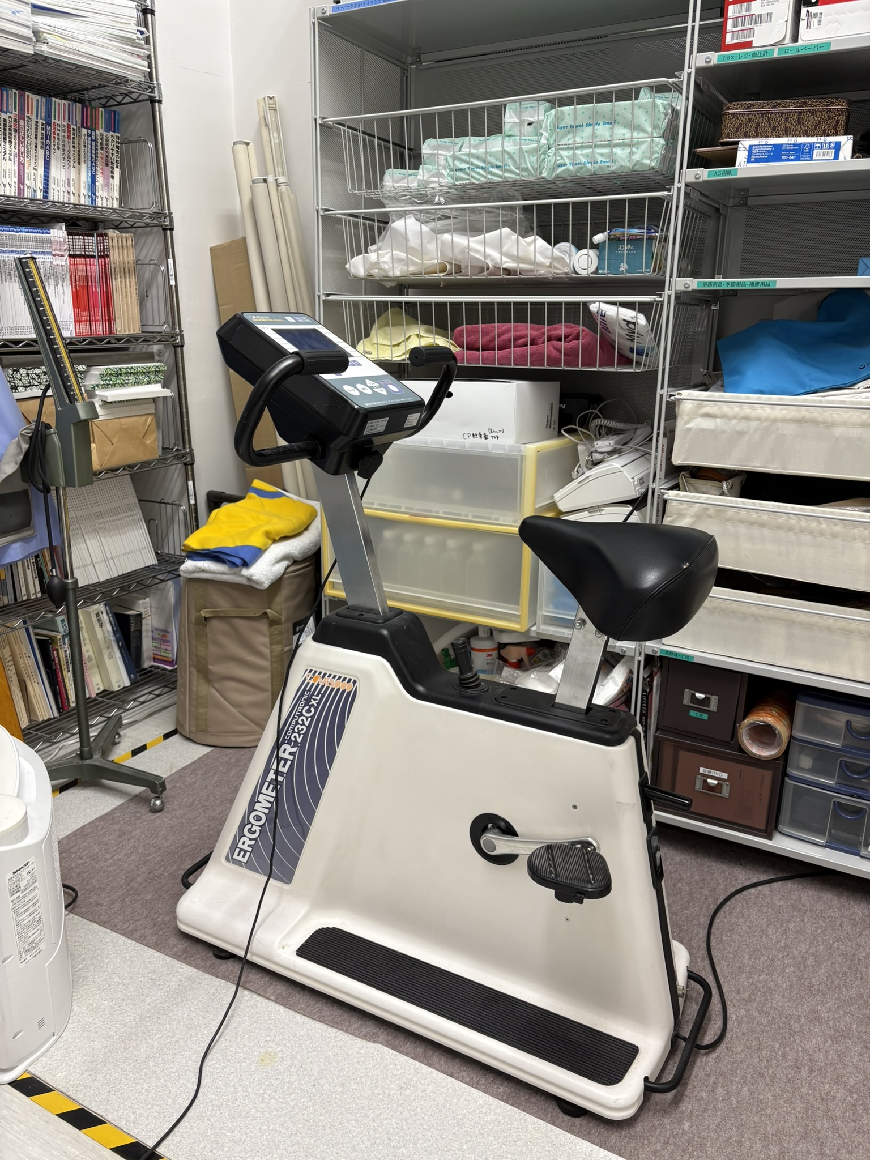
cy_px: 580
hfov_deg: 53.1
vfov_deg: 67.3
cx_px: 435
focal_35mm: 26
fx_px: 871
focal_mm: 5.96
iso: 100
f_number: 1.6
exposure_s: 1/60
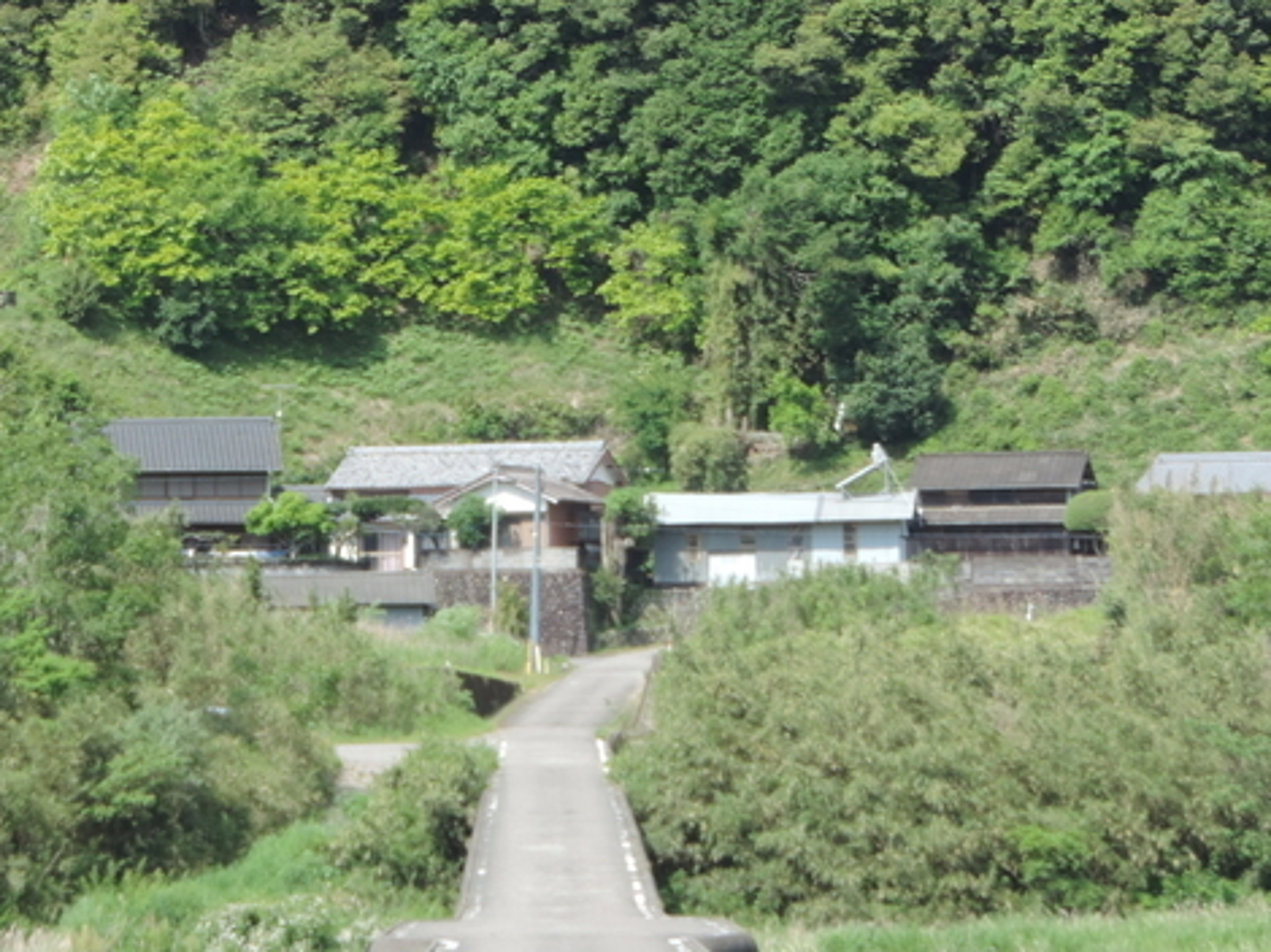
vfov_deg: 6.5
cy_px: 343
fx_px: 8441
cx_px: 427
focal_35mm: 230
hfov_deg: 8.6
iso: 80
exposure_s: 1/250
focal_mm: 24
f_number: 4.3
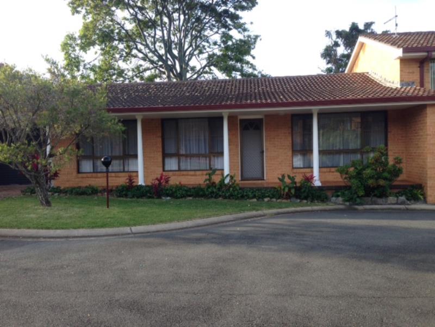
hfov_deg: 55.4
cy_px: 164
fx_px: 415
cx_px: 218
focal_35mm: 33
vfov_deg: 42.9
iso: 50
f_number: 2.4
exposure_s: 1/285
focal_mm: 4.12
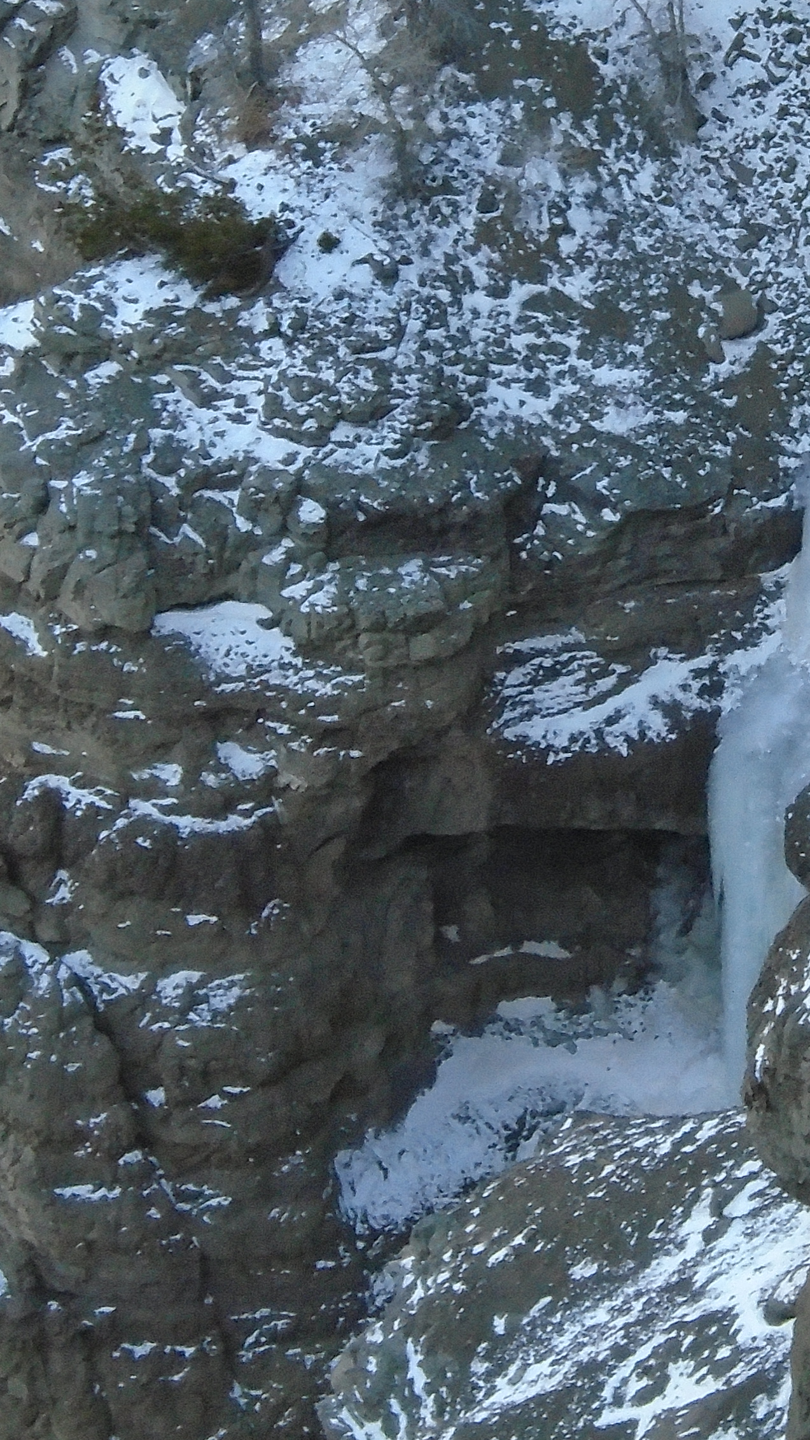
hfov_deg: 6.2
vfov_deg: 10.9
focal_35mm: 196
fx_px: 7481
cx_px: 743
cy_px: 221
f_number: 6.1
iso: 250
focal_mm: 14
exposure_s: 1/125
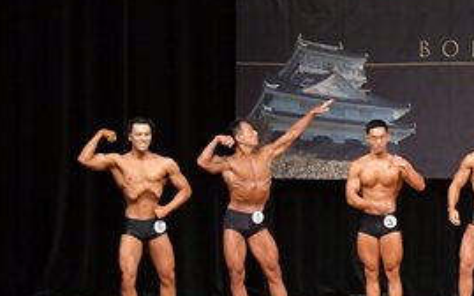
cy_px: 150
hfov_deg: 9.0
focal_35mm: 229
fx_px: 2958
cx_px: 663
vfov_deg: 5.7
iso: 6400
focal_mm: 52
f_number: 5.6
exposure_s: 1/400
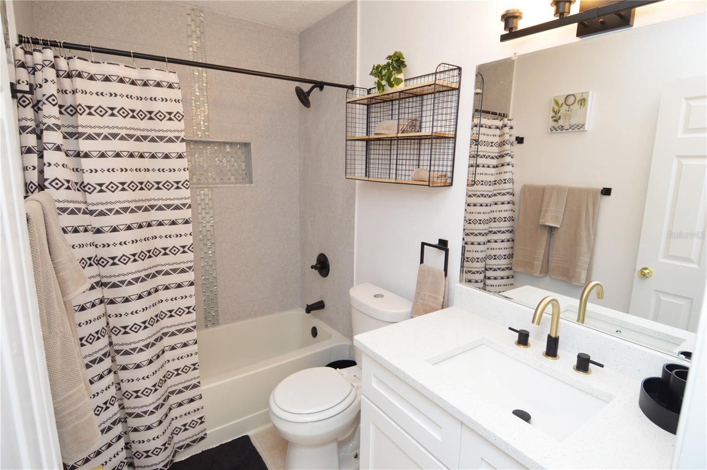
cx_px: 354
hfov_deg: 90.1
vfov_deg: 67.3
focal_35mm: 18
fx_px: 353
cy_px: 235
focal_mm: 12
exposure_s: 1/60
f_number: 4
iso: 400
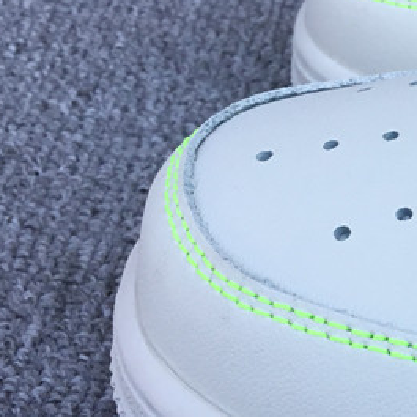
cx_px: 562
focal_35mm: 93
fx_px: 1267
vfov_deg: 18.6
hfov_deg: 17.4
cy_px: 270
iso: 25
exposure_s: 1/578
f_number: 2.4
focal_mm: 3.3
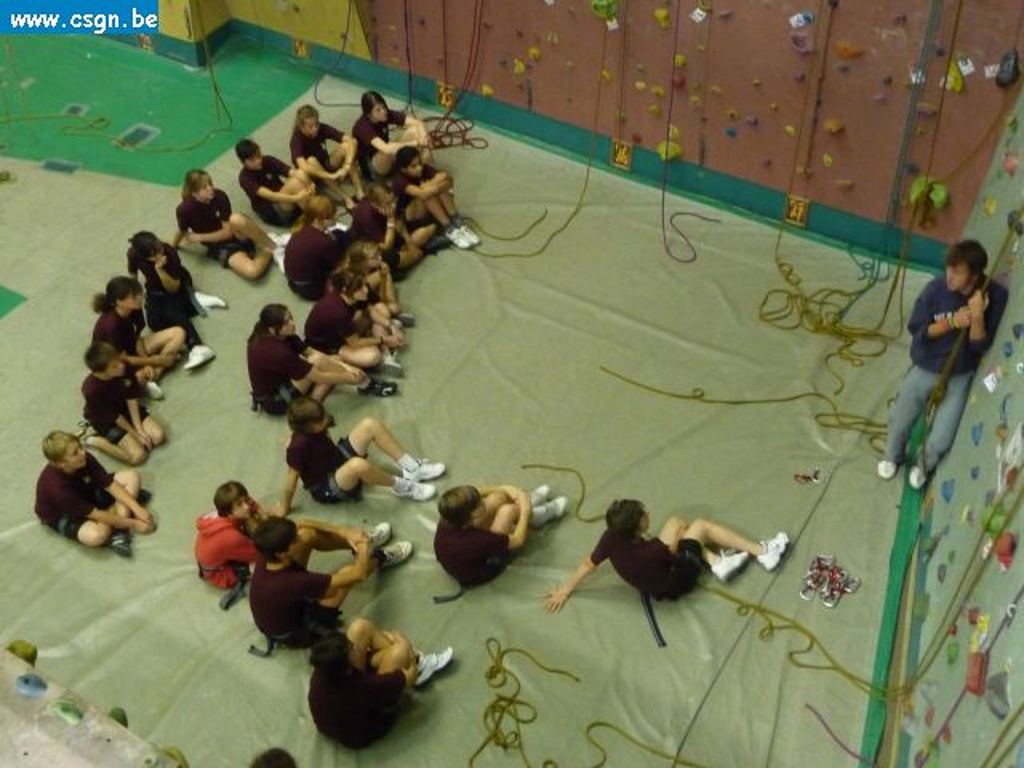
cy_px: 384
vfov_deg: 30.3
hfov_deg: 39.7
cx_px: 512
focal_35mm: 48
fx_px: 1420
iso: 800
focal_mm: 8
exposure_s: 1/10
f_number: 4.2
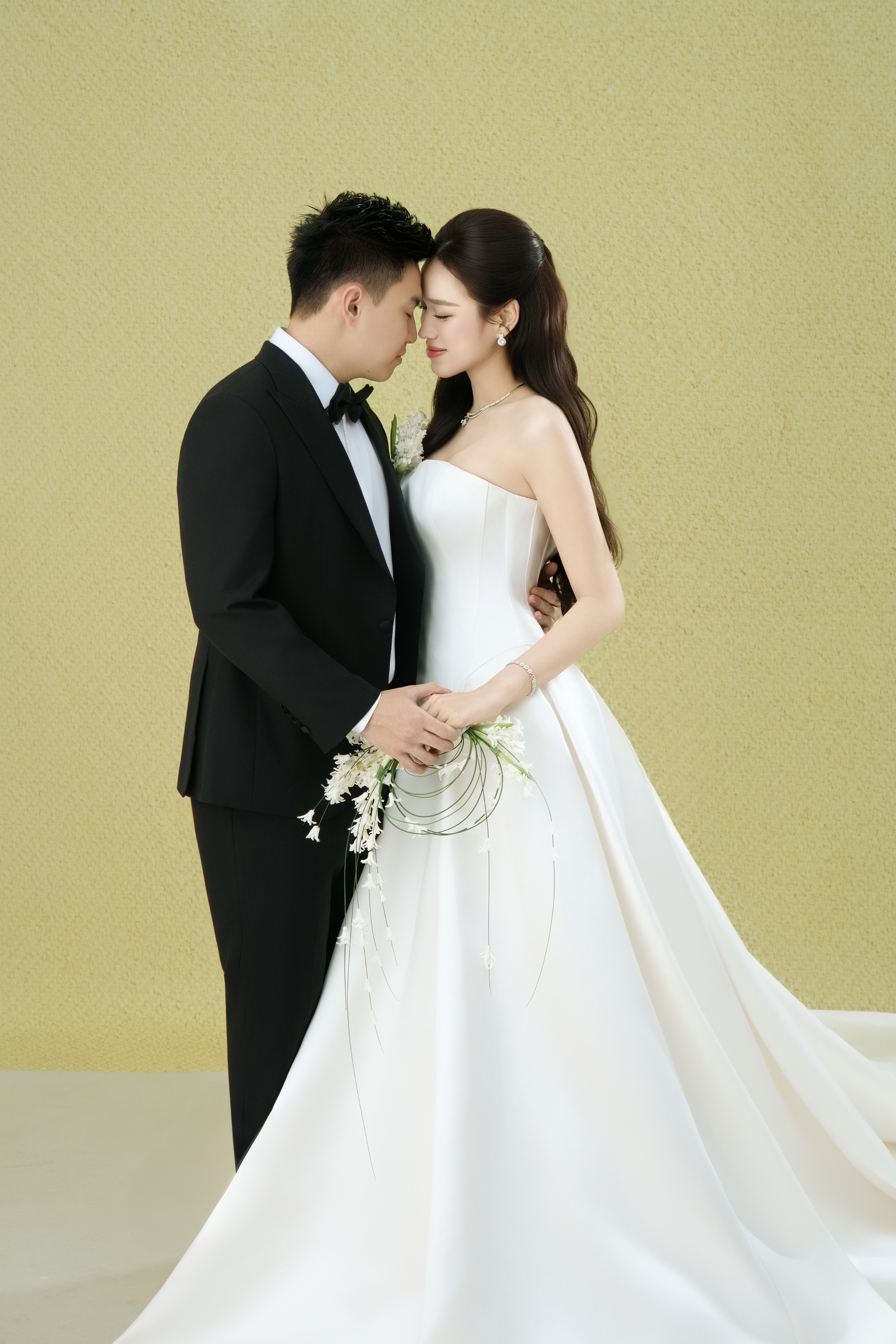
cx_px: 448
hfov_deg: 22.6
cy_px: 672
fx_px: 2240
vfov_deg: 33.4
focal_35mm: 60
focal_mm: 60
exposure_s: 1/160
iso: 400
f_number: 8
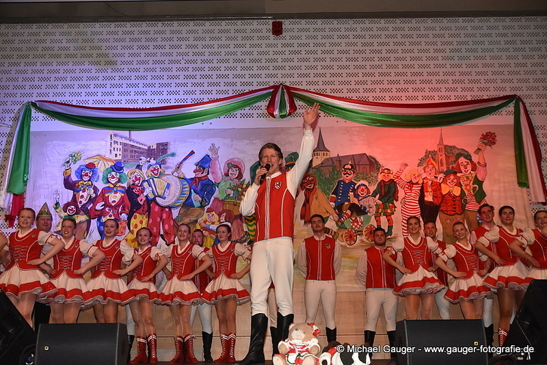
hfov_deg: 53.1
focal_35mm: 36
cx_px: 274
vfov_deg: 36.9
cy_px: 182
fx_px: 547
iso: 2000
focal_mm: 24
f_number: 2.8
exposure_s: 1/640
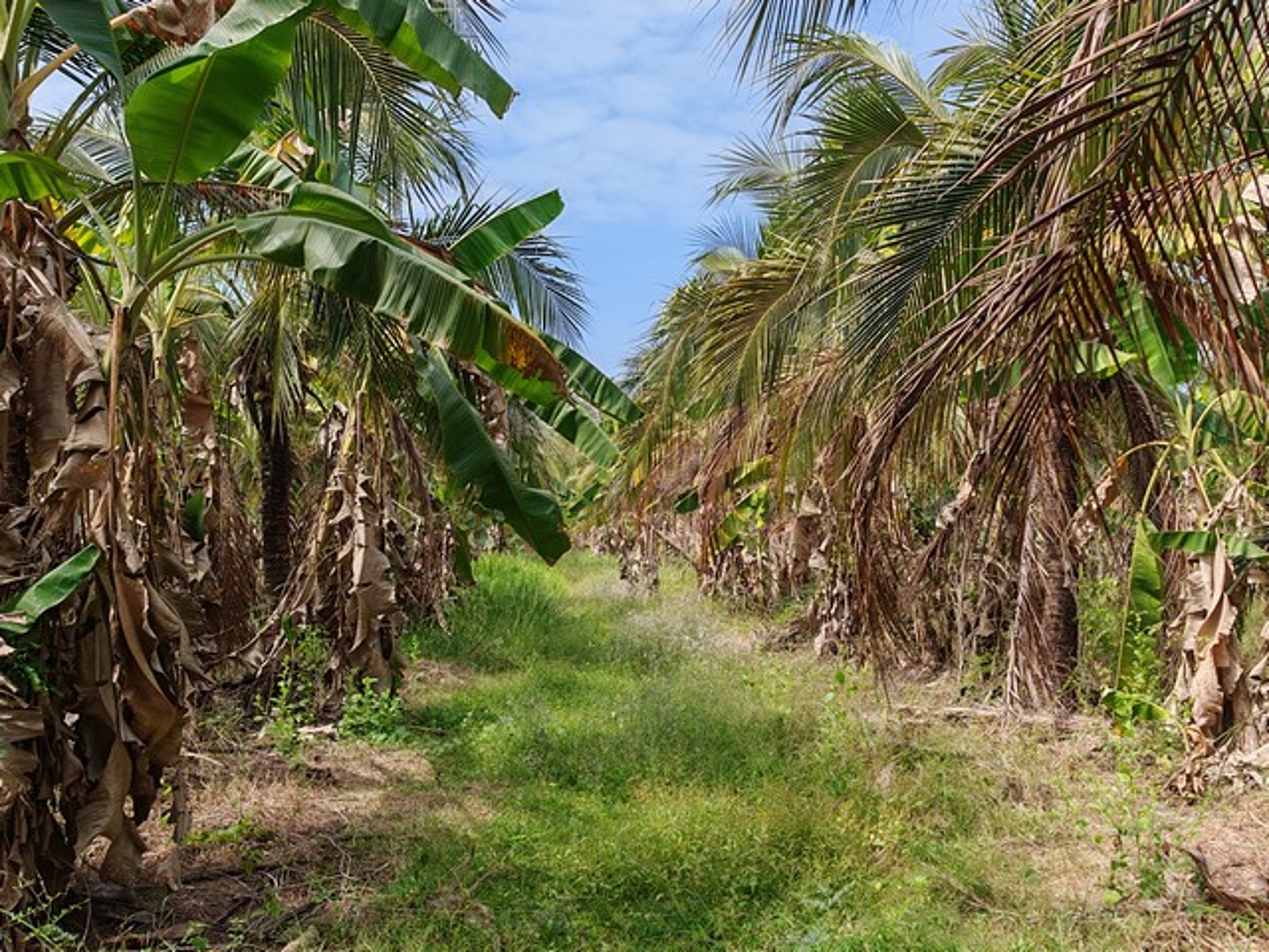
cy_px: 476
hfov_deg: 52.6
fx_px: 1283
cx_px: 634
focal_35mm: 35
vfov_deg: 40.7
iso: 100
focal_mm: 6.83
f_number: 2
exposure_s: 1/4500
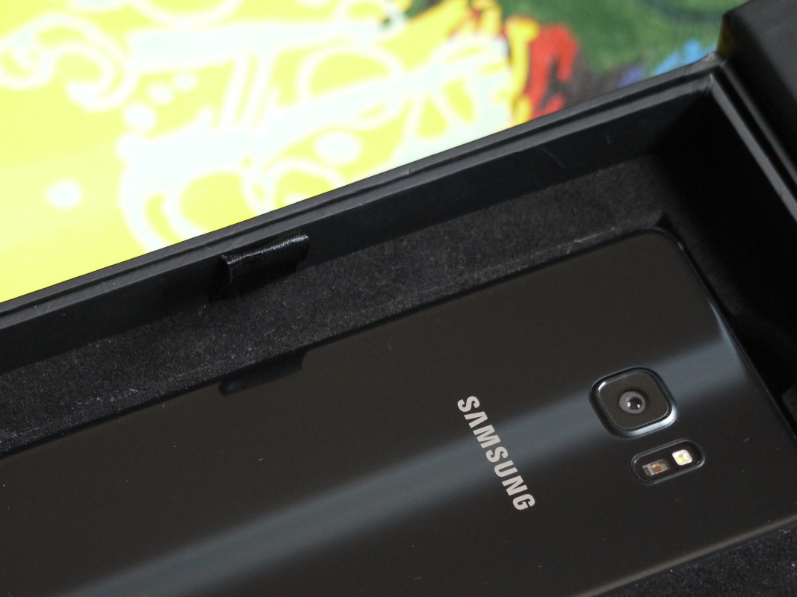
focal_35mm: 216
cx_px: 393
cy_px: 447
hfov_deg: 9.2
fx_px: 4973
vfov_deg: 6.9
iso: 800
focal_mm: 72
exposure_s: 1/100
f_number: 4.3
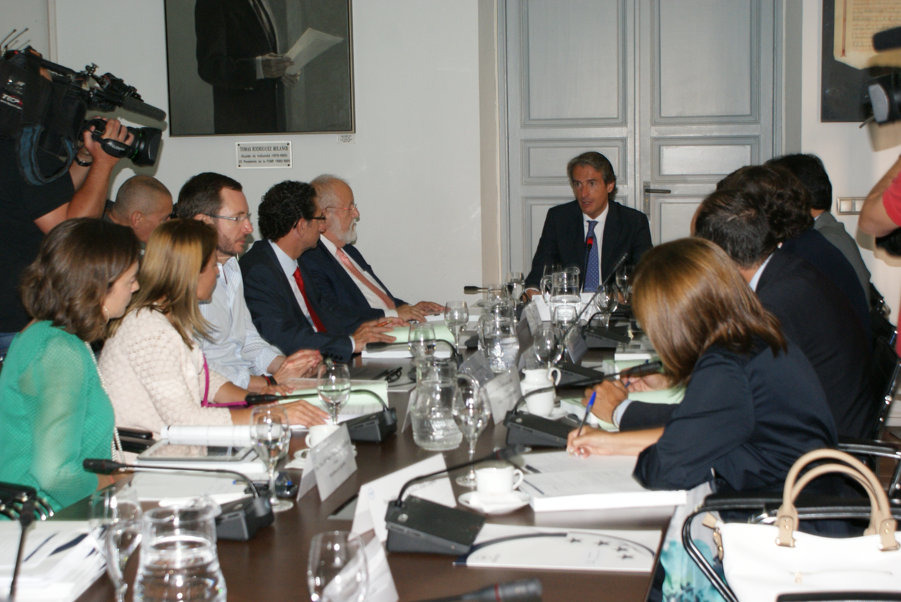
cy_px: 301
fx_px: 1315
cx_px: 450
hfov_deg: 37.8
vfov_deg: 25.8
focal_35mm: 52
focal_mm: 35
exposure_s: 1/60
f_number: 5.6
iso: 400
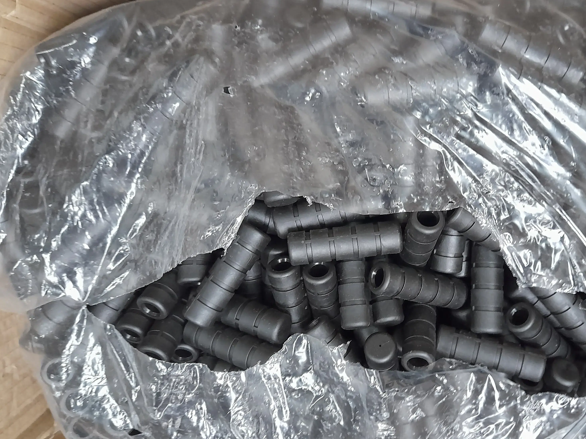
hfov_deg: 53.4
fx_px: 576
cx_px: 367
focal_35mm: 34
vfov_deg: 41.7
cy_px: 244
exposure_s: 1/25
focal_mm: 4.6
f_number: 2
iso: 400
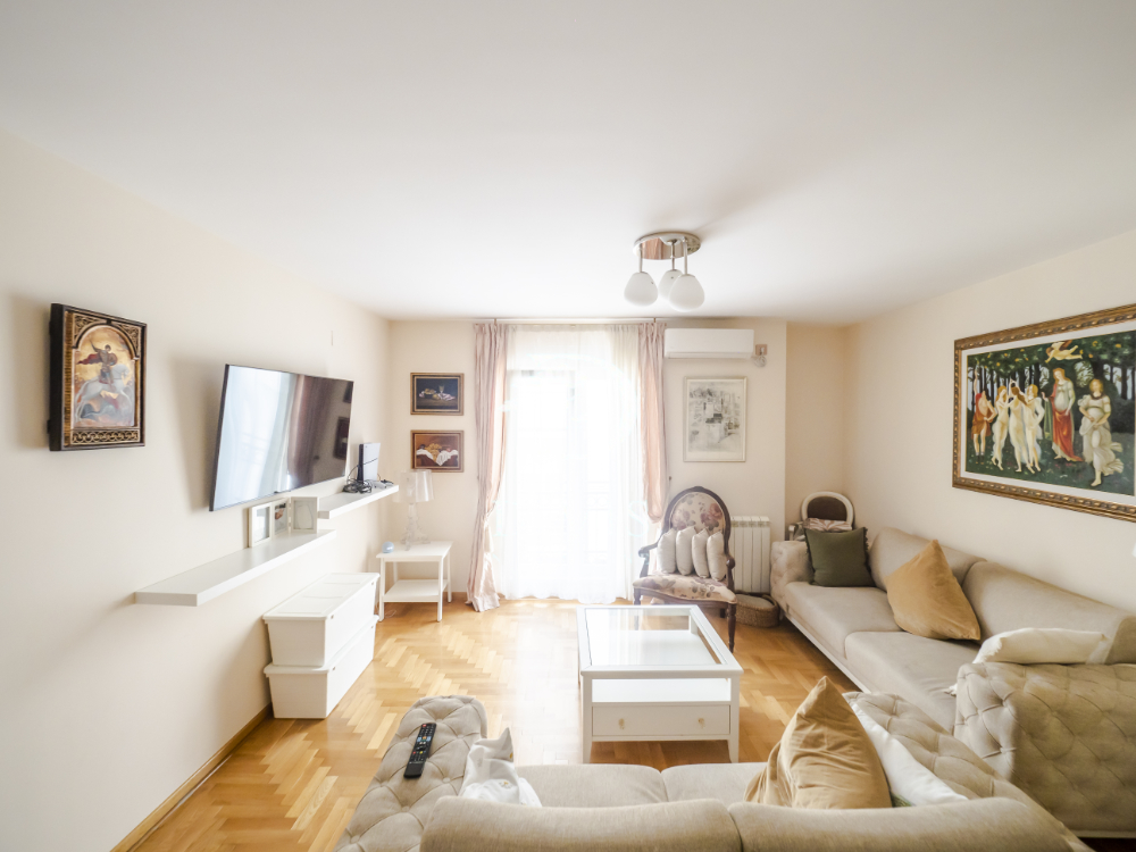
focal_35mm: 14
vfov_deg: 85.7
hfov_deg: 102.1
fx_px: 459
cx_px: 568
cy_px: 426
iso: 400
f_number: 4
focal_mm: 7
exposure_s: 1/6
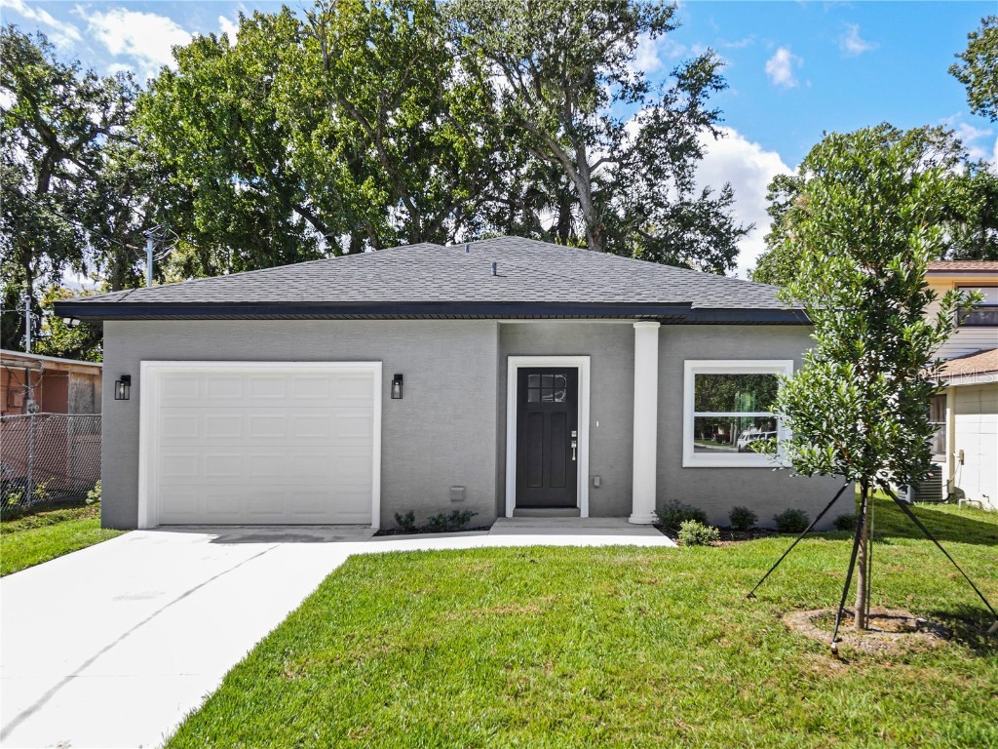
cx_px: 499
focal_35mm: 26
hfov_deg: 67.3
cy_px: 374
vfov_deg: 53.1
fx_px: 750
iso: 200
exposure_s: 1/250
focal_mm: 13
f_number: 6.3
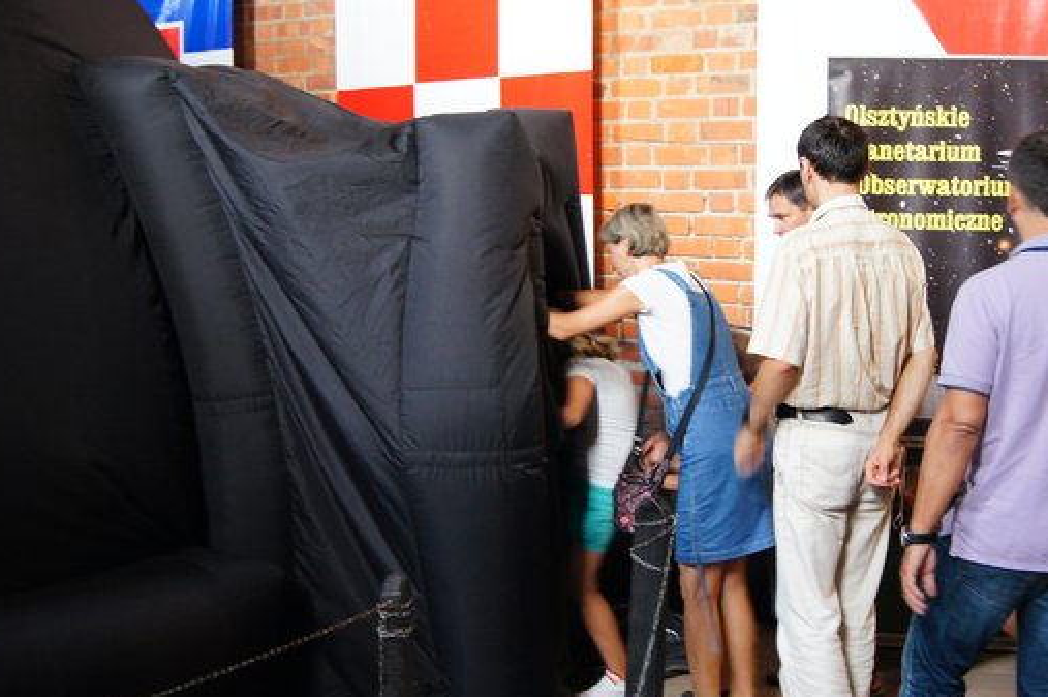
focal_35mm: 50
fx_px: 1454
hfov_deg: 39.4
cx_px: 643
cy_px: 397
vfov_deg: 26.9
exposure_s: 1/15
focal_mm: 26
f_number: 4
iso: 1600
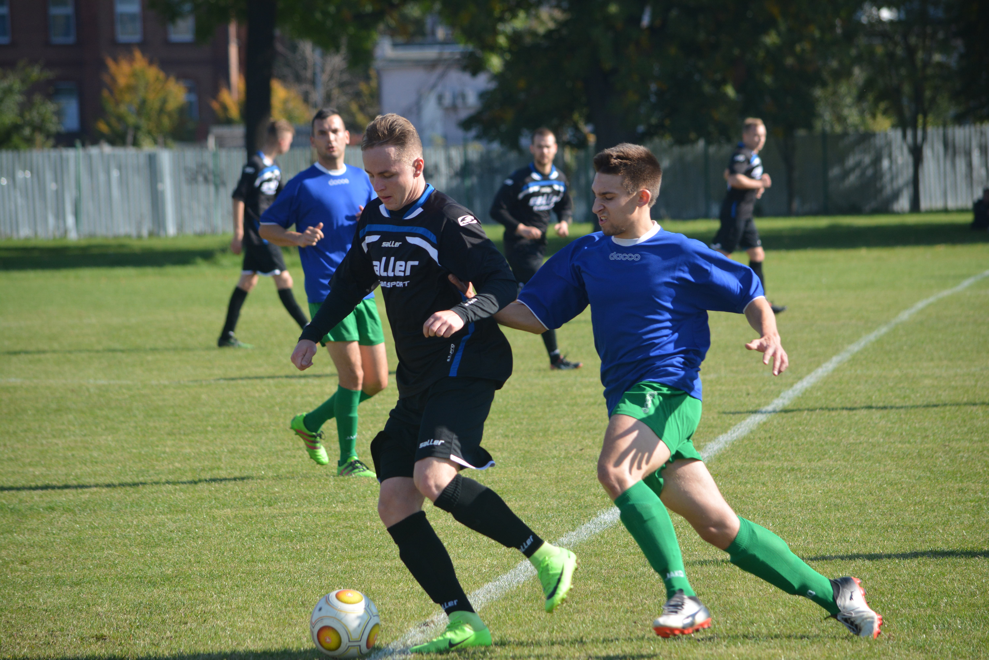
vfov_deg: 6.1
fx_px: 6181
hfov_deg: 9.1
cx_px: 494
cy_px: 330
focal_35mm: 225
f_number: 5.6
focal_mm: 150
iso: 400
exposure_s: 1/1250
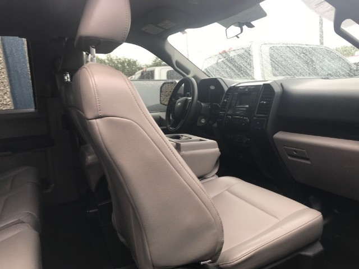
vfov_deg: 49.7
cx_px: 180
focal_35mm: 28
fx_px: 290
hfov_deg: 63.4
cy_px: 134
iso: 25
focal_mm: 3.99
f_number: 1.8
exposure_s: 1/60
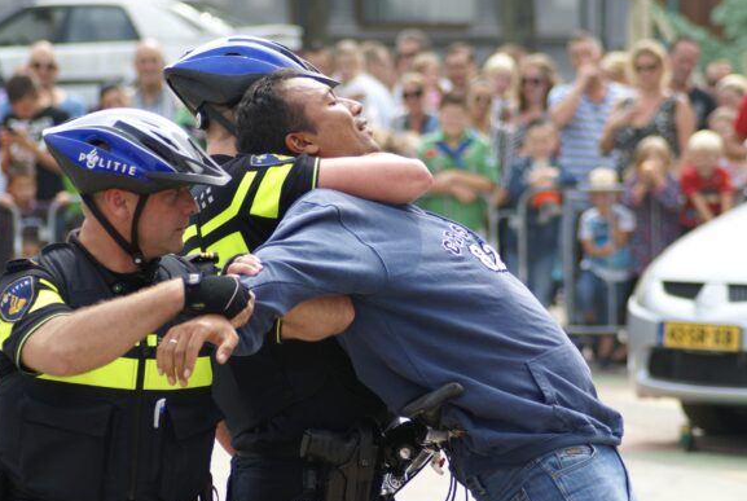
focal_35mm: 211
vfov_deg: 6.6
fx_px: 4376
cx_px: 360
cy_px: 252
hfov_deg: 9.8
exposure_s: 1/320
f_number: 5
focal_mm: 135
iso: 100
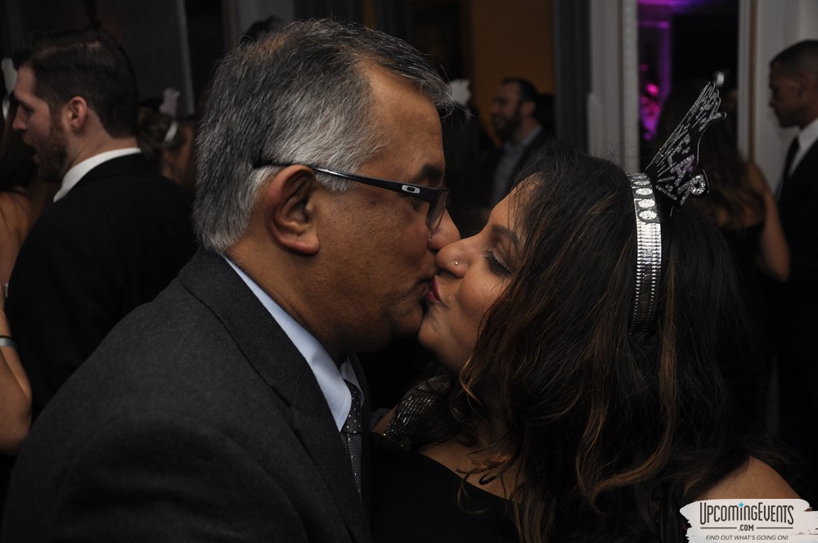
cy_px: 272
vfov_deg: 28.0
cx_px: 409
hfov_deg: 41.2
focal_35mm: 48
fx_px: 1089
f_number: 5
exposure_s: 1/60
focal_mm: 32
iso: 400
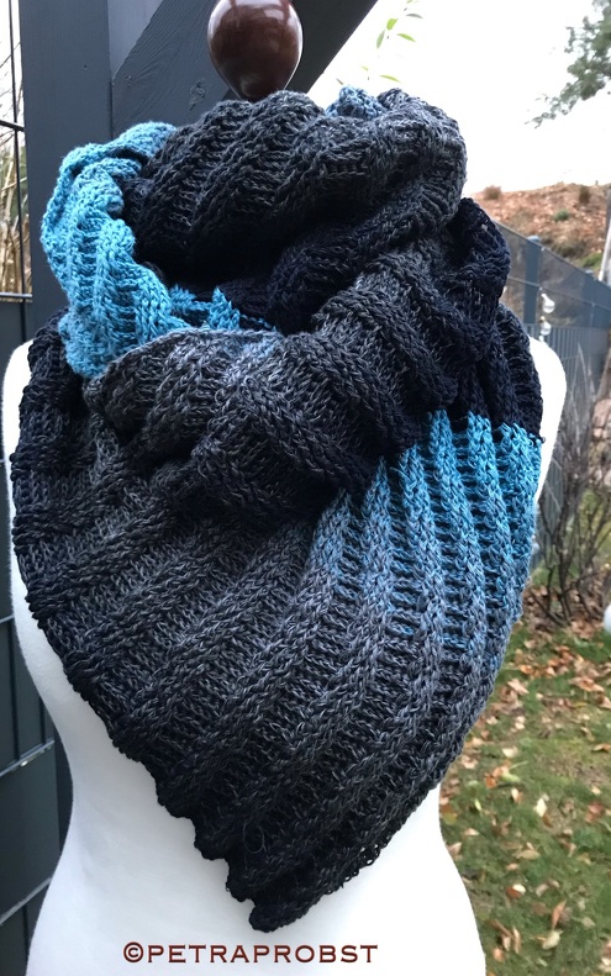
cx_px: 264
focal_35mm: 30
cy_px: 485
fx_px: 799
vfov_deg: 62.9
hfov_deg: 41.8
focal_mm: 3.99
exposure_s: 1/11
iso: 100
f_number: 1.8
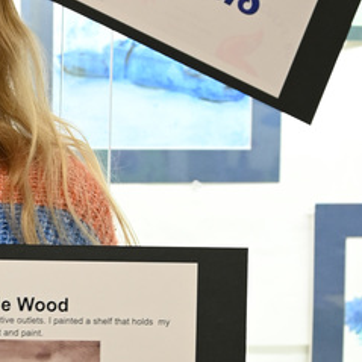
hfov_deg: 10.7
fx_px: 1893
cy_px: 230
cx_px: -107
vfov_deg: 10.9
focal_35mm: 160
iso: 1000
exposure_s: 1/50
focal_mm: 44
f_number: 5.3
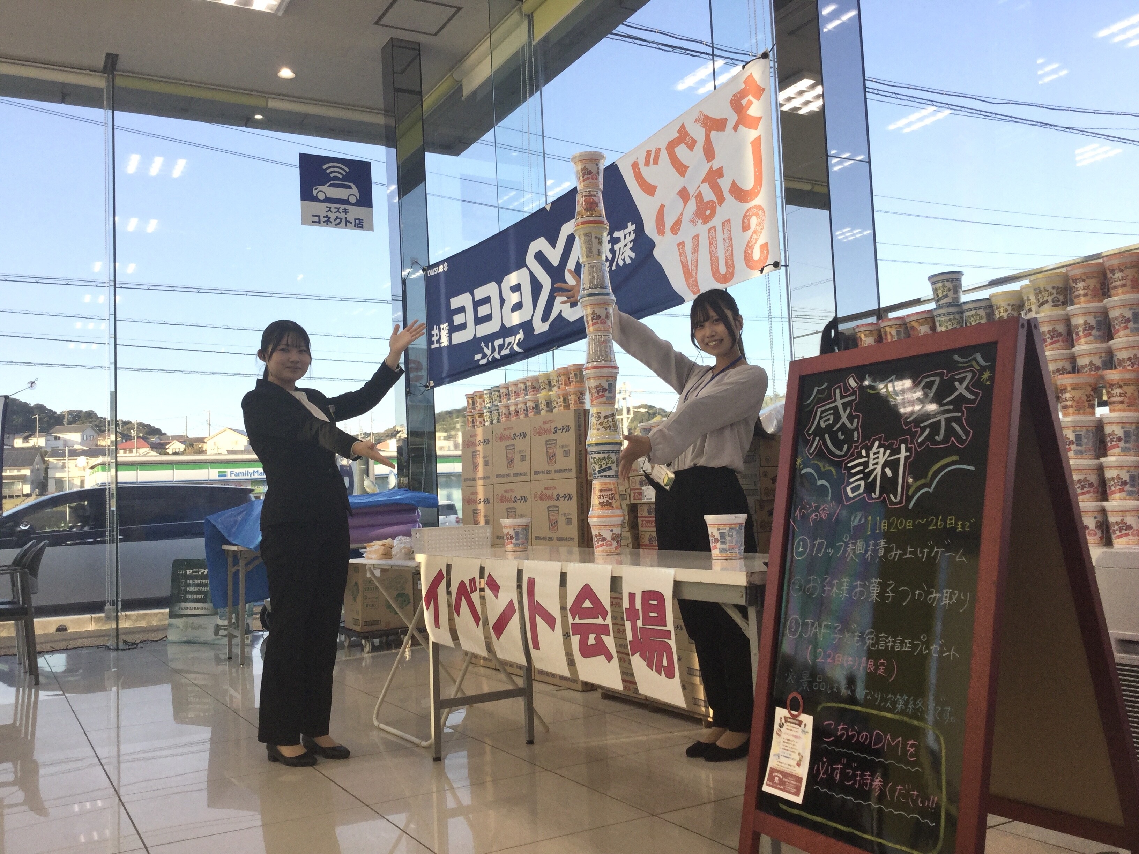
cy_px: 427
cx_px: 570
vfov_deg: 45.4
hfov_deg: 58.4
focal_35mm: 31
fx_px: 1020
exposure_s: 1/301
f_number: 2.4
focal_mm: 3.3
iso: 25
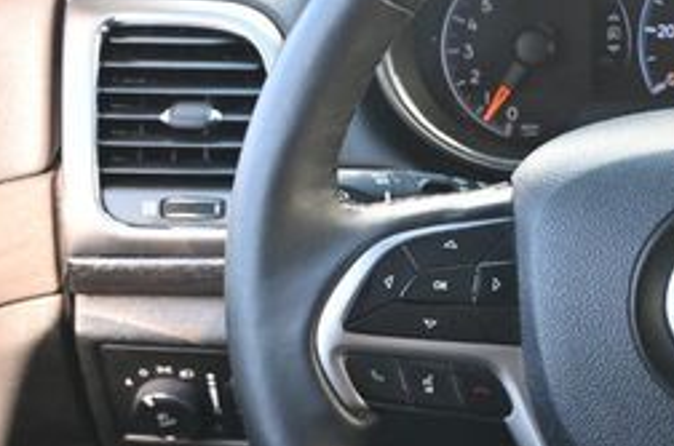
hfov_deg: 18.7
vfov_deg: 13.0
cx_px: 757
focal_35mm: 105
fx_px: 1955
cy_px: 284
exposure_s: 1/125
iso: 1000
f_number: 4.5
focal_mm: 27.5
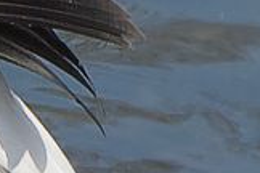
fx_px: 40001
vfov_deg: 0.2
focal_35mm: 5539
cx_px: -305
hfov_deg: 0.4
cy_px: -30
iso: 800
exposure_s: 1/1600
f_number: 10
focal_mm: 500
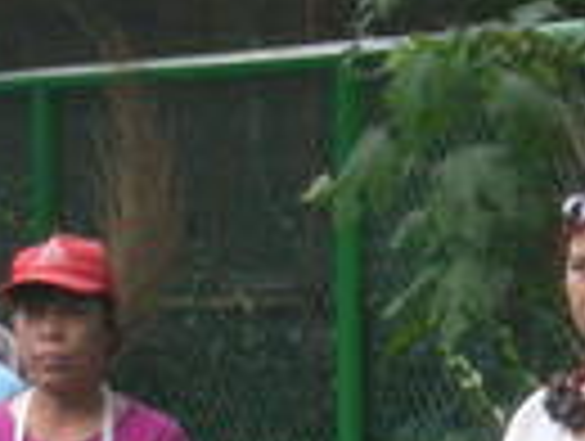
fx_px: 6637
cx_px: 652
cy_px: 889
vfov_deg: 3.8
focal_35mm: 392
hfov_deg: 5.0
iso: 163
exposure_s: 1/59.8
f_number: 4.1
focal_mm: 12.2
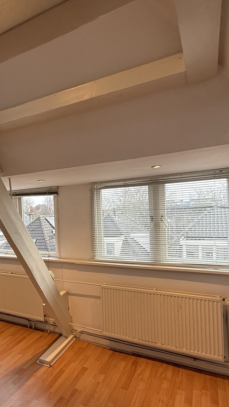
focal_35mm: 23
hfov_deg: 48.0
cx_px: 63
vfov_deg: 78.6
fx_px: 249
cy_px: 217
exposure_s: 1/99
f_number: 2.2
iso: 64
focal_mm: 2.22
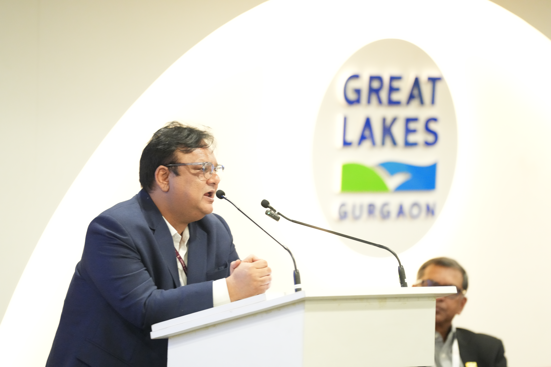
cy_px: 184
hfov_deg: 10.3
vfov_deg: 6.9
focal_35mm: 200
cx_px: 276
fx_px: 3061
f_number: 2.8
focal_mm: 200
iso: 5000
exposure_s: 1/160
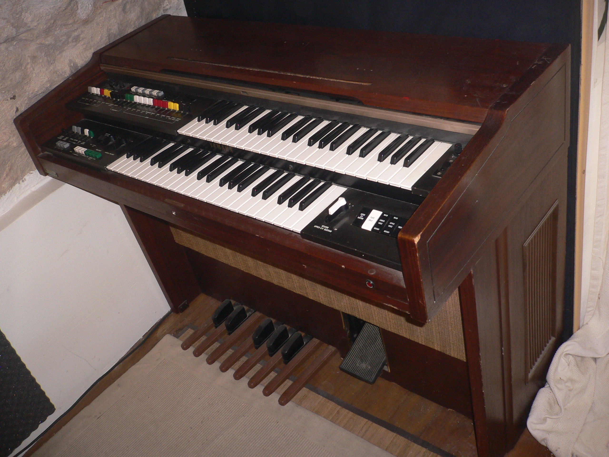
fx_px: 616
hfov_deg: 52.6
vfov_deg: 40.7
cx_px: 304
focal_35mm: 35
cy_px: 228
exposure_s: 1/8
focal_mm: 5.8
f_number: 2.8
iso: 100
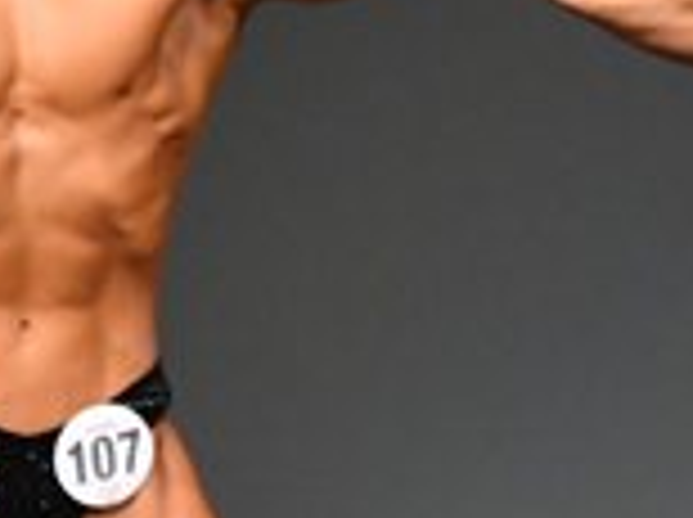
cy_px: 401
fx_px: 30482
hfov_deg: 1.3
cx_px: 457
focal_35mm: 1525
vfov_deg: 1.0
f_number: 5.6
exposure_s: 1/400
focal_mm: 210
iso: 5000
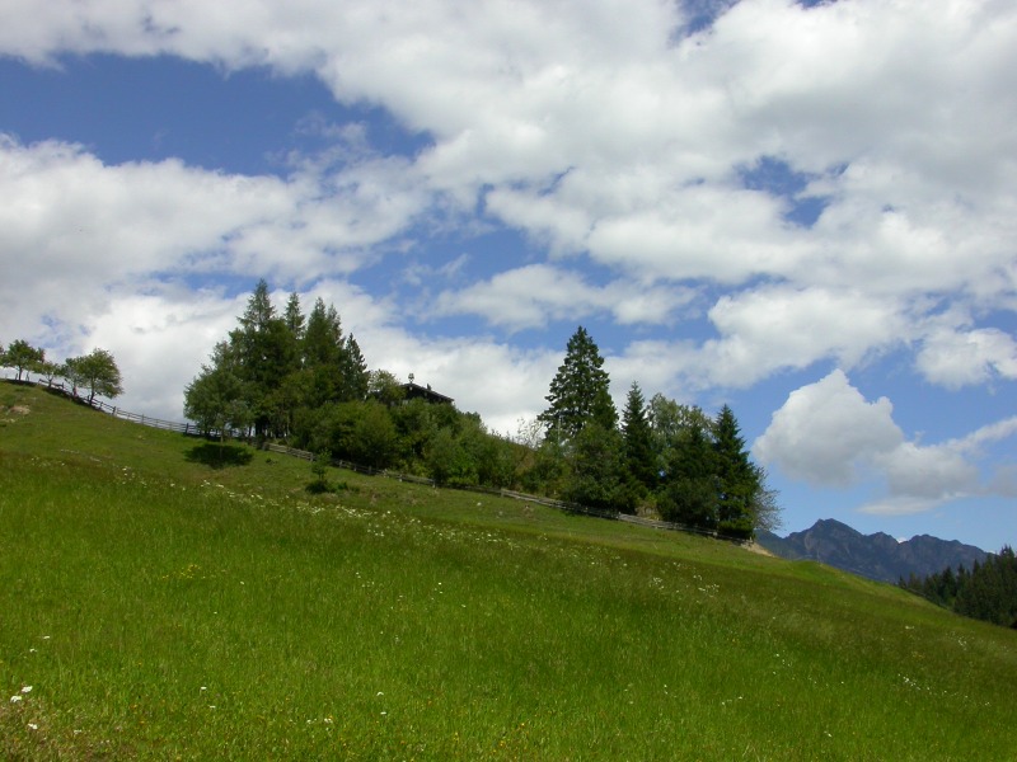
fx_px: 1763
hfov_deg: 32.2
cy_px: 381
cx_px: 508
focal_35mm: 60
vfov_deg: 24.4
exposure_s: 1/375
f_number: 7.9
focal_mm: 12.4
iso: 100
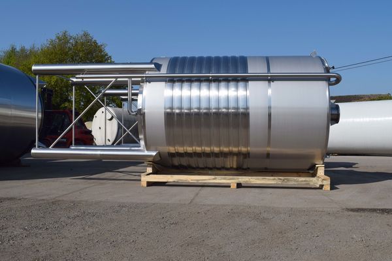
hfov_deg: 57.2
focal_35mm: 33
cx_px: 196
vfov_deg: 40.0
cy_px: 130
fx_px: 359
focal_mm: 22
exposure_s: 1/640
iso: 200
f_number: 13
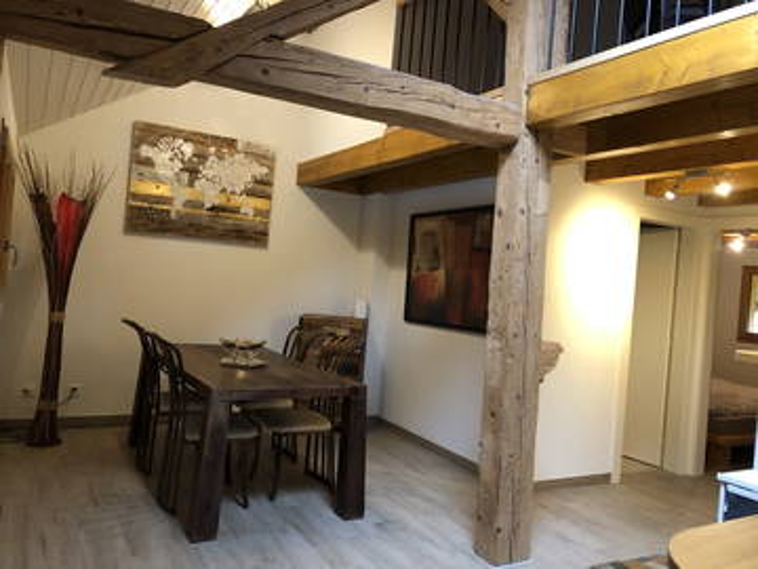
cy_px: 284
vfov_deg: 49.7
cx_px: 379
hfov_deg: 63.4
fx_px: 613
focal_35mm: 28
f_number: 1.8
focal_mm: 3.99
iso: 80
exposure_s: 1/17
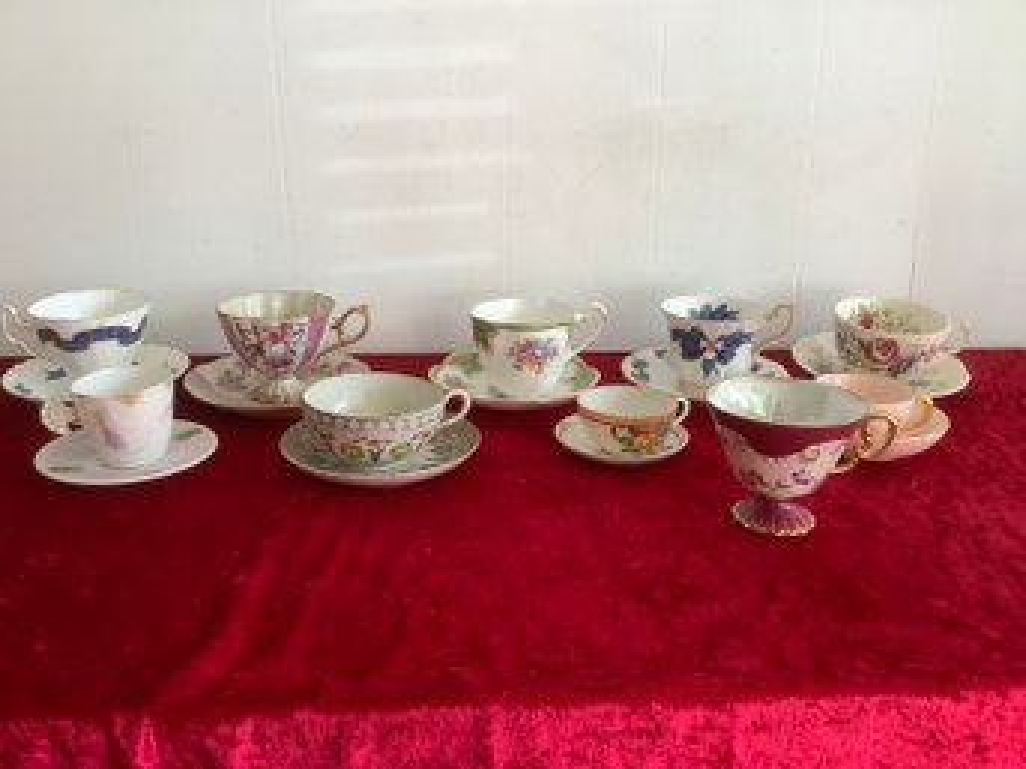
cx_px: 513
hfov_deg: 58.4
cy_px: 384
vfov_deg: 45.4
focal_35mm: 31
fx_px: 919
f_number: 2.4
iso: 64
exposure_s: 1/60
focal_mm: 3.3
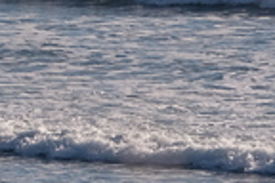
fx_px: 8585
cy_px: -83
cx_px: -2
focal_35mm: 1124
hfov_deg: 1.8
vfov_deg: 1.2
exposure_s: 1/1400
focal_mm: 138
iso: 200
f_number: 5.6
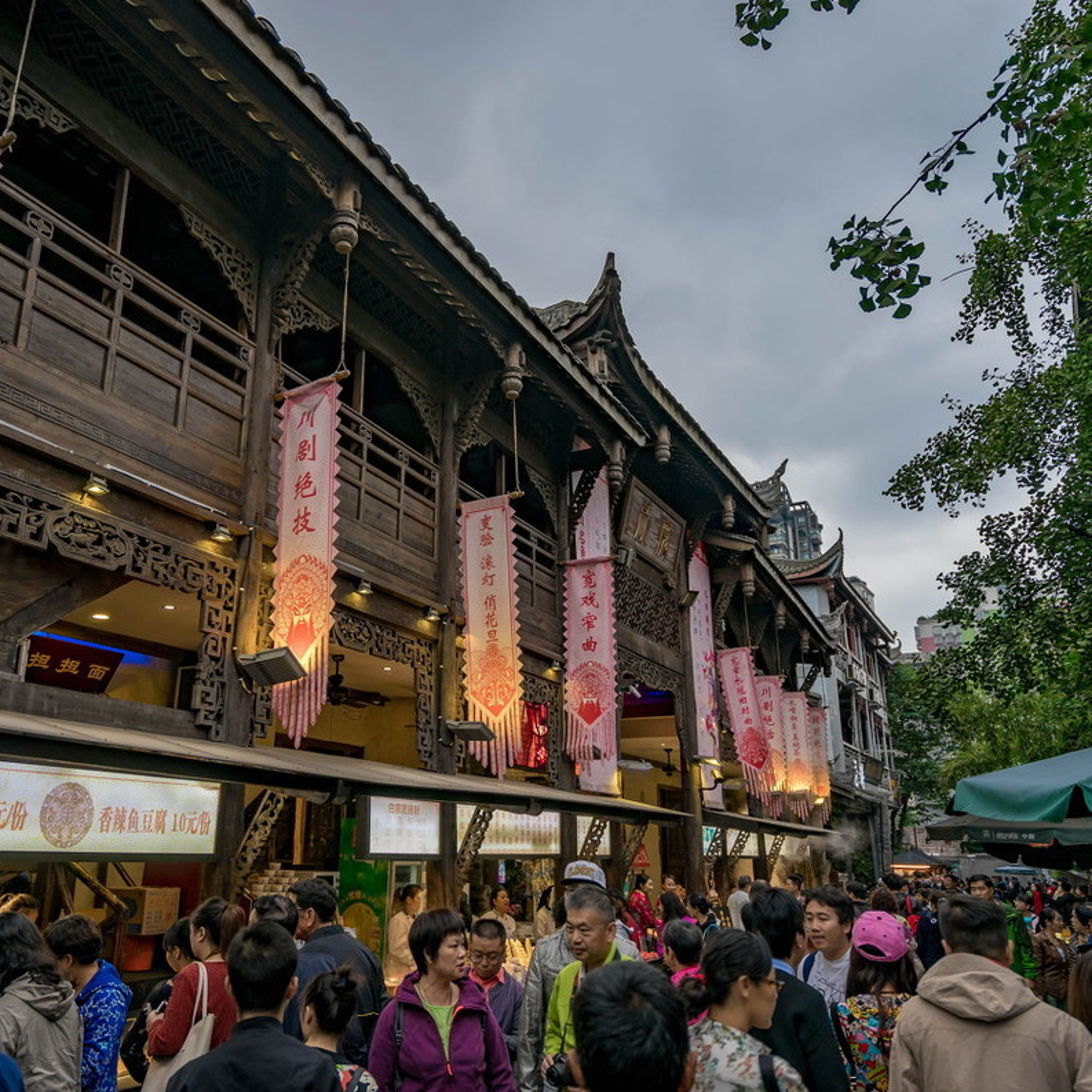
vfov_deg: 59.1
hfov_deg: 58.7
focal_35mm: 27
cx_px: 454
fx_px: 964
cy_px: 545
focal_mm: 21
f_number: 4
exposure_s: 1/60
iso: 160
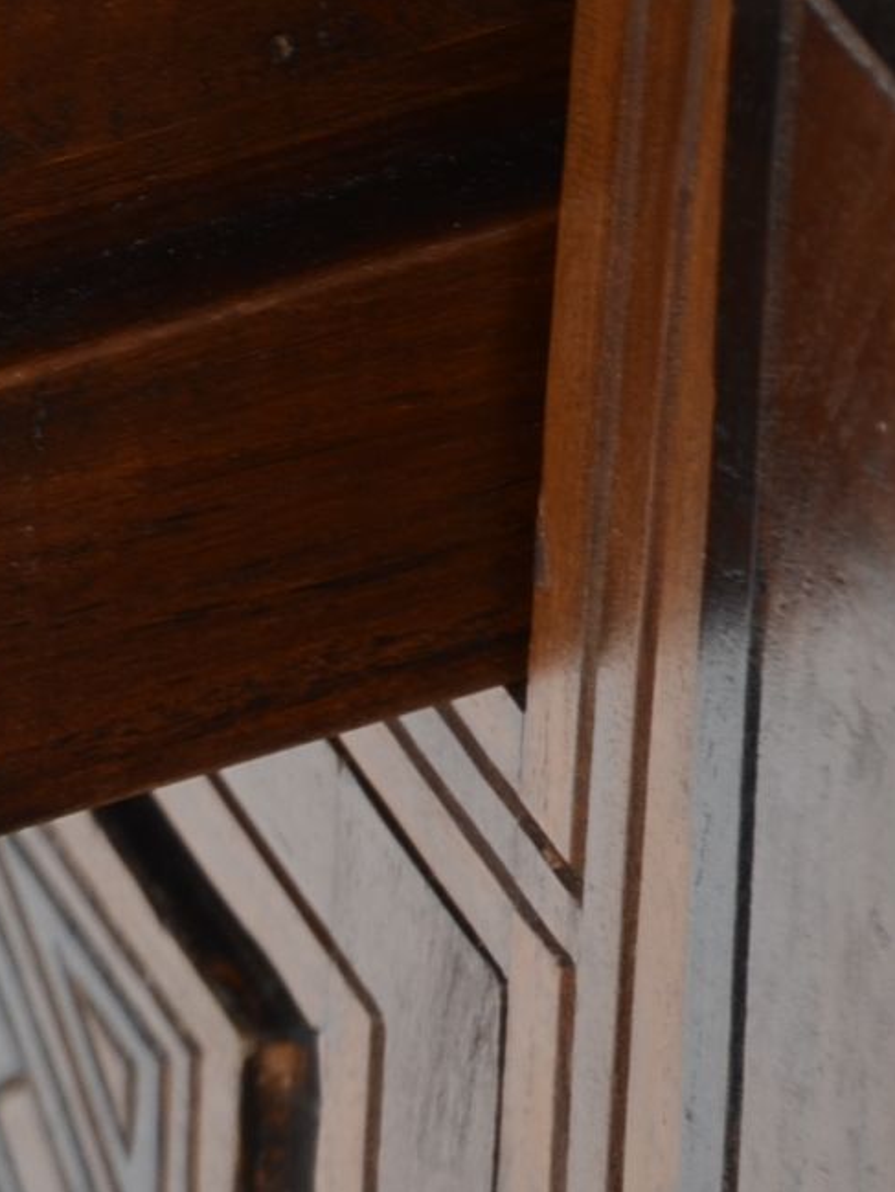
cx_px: -1318
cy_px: 259
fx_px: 19775
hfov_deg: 2.6
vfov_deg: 3.5
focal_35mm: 574
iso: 160
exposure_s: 1/80
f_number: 6.3
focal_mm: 105
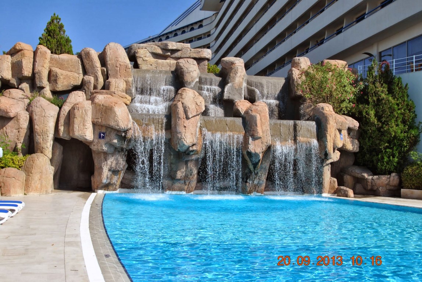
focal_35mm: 36
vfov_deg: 37.0
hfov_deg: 53.1
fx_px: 423
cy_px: 141
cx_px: 211
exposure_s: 1/250
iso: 100
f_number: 8
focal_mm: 24
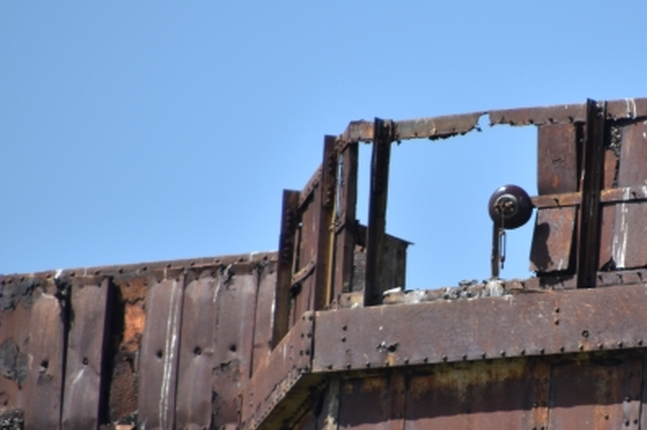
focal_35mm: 792
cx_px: 491
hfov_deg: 2.6
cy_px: 281
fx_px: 14222
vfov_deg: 1.7
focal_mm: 300
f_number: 7.1
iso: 200
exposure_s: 1/800
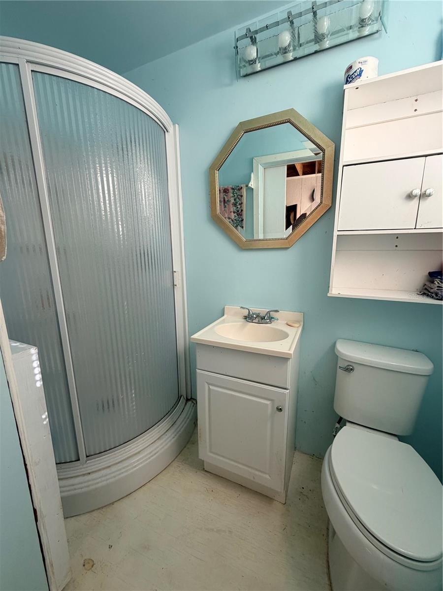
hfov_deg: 85.7
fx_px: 239
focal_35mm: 14
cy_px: 296
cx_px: 222
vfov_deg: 102.1
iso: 160
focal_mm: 2.22
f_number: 2.2
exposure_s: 1/121
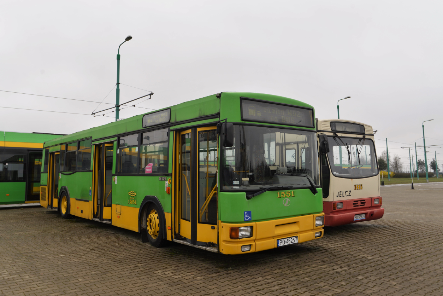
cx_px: 219
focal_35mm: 28
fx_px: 345
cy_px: 145
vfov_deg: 46.4
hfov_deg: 65.5
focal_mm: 27
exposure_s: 1/125
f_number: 5.6
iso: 100
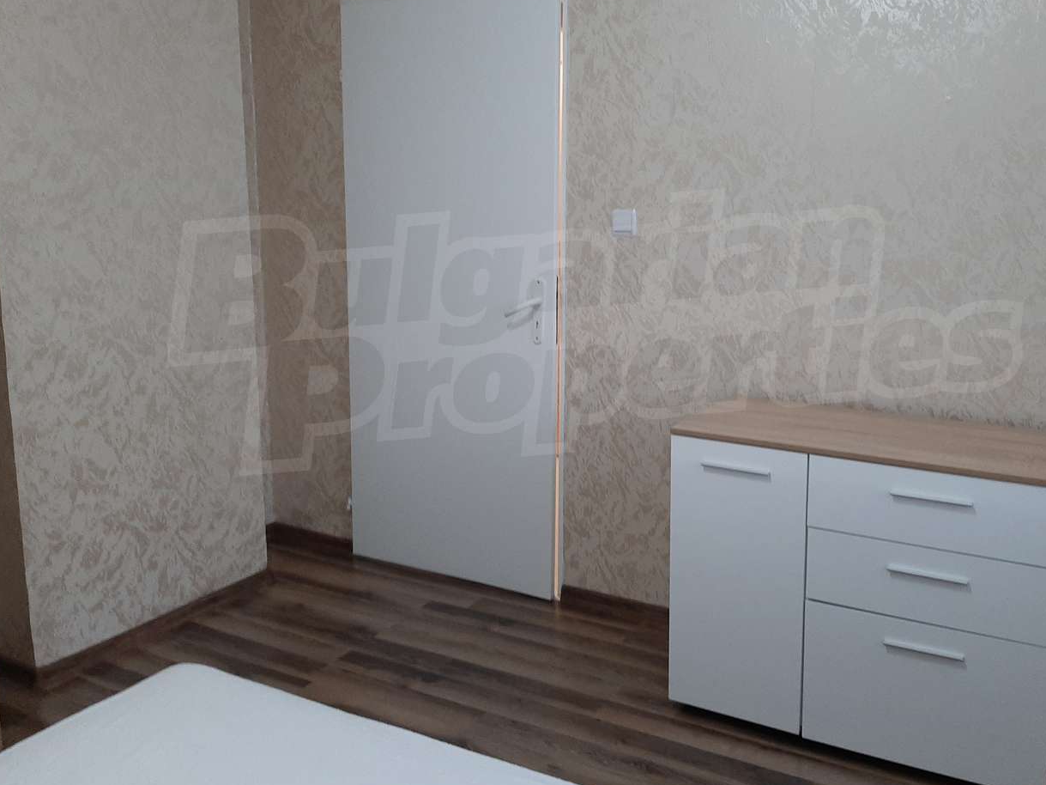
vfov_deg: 44.0
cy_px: 332
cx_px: 595
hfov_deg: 56.6
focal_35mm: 32
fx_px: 967
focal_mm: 3.93
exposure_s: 1/50
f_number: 1.7
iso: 160
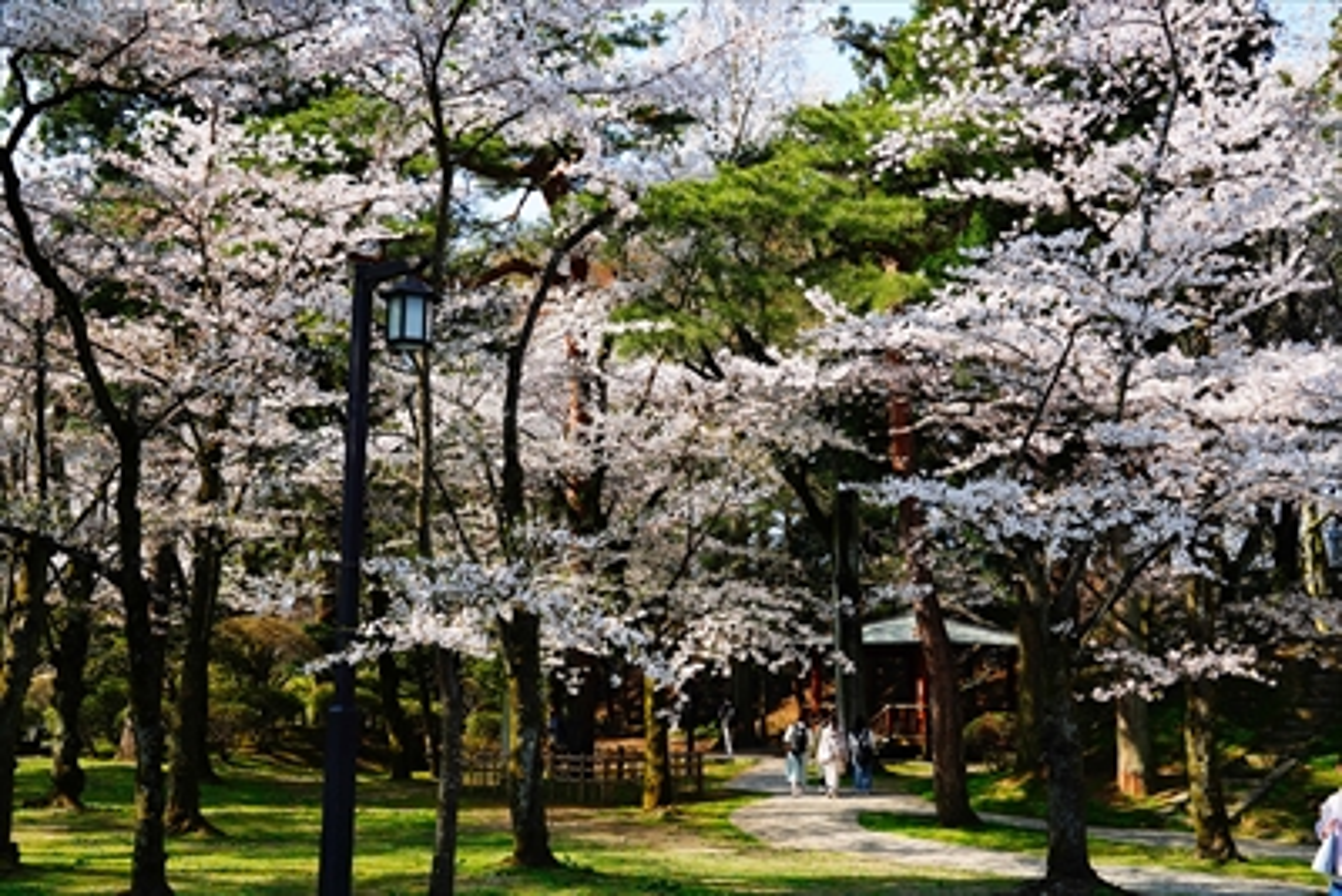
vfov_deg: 31.2
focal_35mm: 43
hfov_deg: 45.4
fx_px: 1603
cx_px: 671
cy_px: 448
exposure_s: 1/125
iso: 100
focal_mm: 43
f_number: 6.3
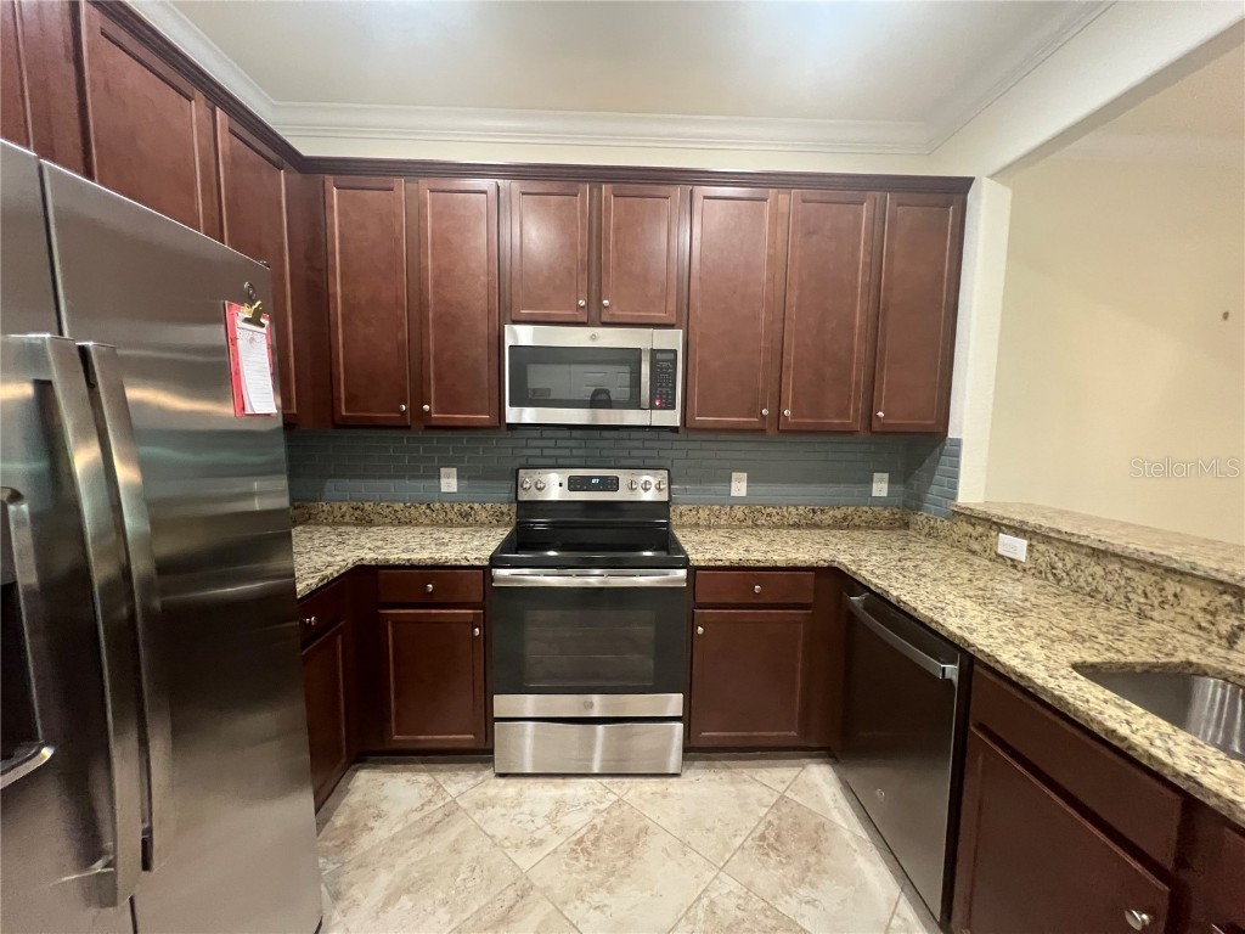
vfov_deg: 89.9
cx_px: 622
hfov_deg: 106.2
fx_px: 468
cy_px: 467
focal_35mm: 13
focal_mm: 1.57
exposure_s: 1/60
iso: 500
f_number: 1.8
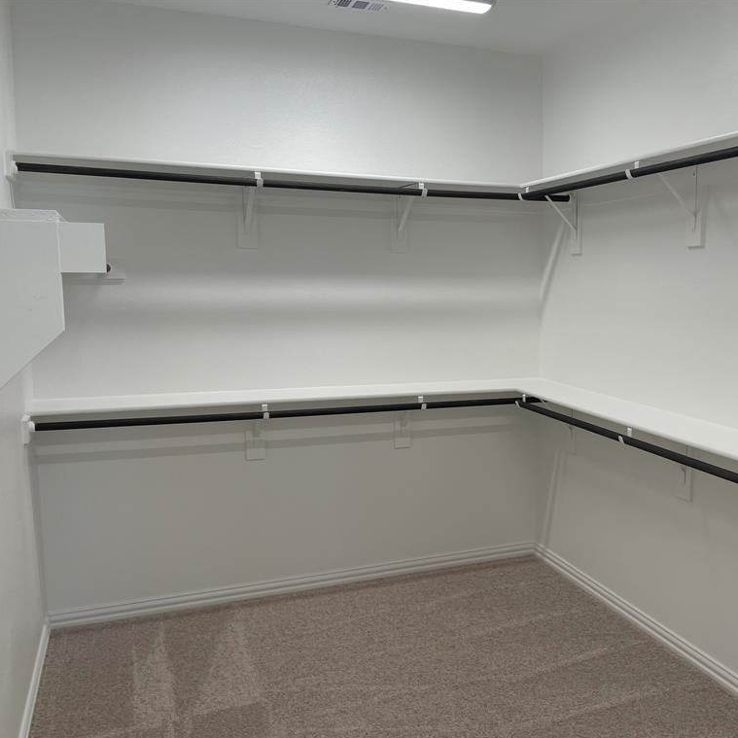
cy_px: 371
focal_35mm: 31
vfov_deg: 52.5
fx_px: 748
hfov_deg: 52.2
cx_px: 437
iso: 50
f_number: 1.6
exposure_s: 1/120
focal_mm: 4.2
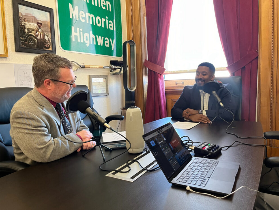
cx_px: 144
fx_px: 218
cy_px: 104
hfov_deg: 65.3
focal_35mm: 27
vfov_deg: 51.4
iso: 400
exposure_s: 1/60
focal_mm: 5.1
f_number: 1.6
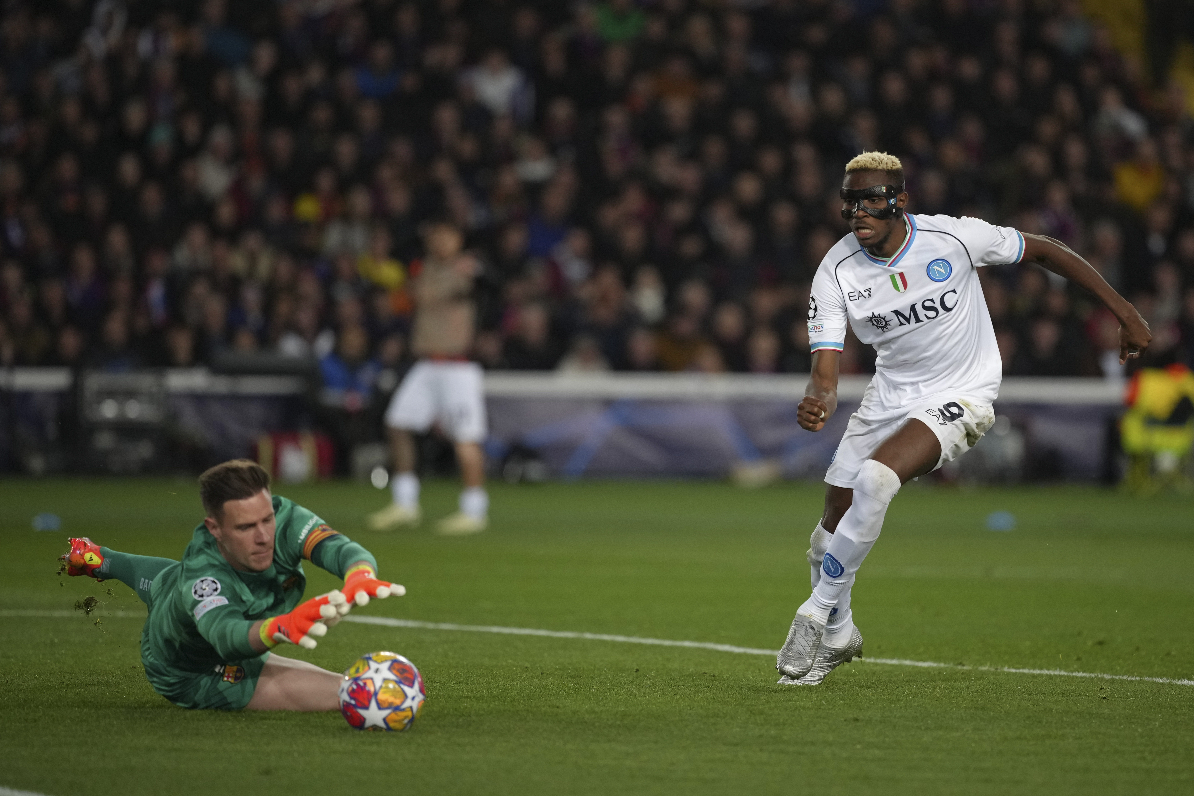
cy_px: 398
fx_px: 9949
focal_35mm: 300
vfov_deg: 4.6
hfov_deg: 6.9
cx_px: 597
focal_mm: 300
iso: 2500
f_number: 2.8
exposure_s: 1/2500
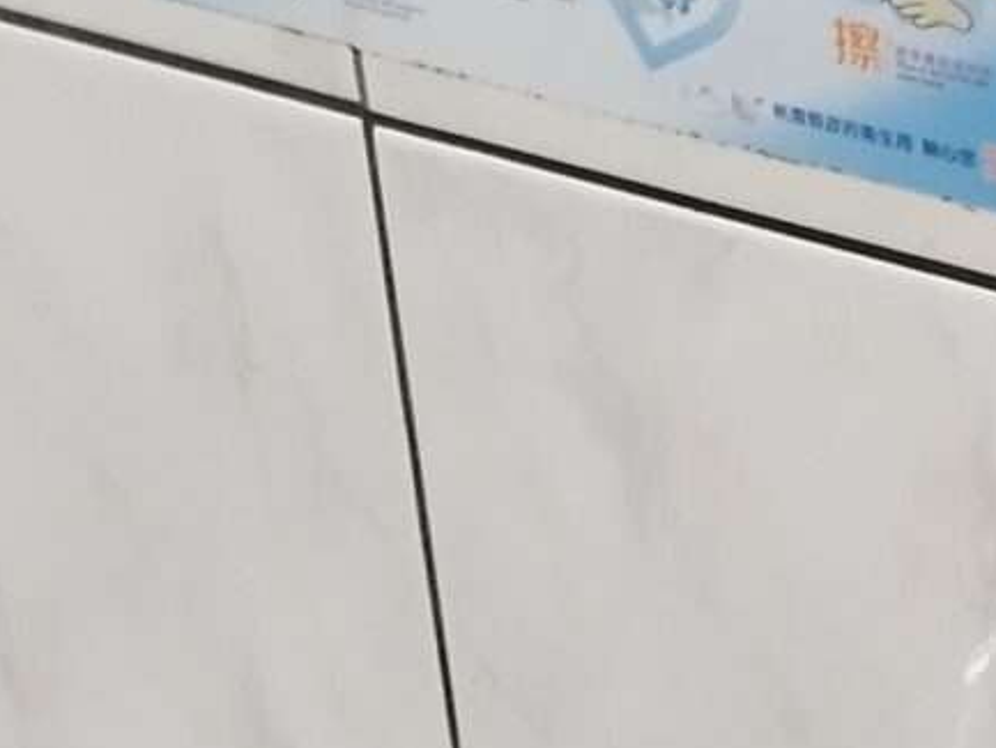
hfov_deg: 13.8
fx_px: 4087
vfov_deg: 10.1
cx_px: 235
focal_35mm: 142
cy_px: 1114
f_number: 1.89
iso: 490
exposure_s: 1/40
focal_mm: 5.89
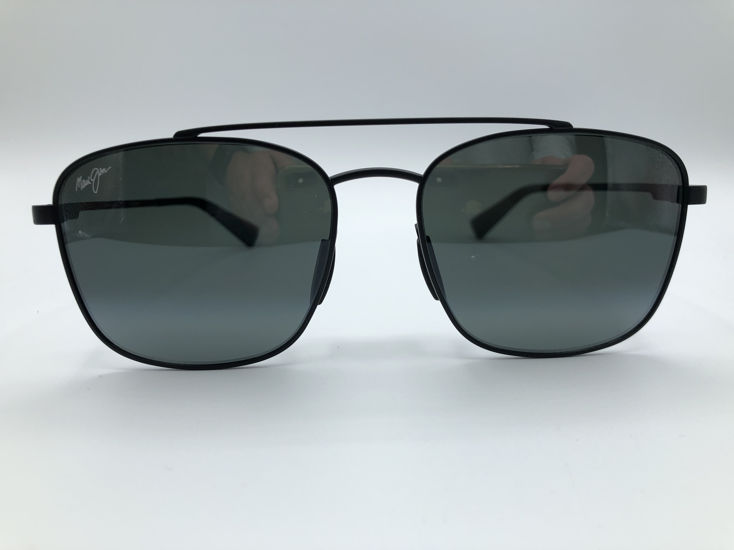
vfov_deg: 49.7
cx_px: 367
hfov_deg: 63.4
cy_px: 275
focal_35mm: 28
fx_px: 594
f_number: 1.8
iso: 25
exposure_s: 1/505
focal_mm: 4
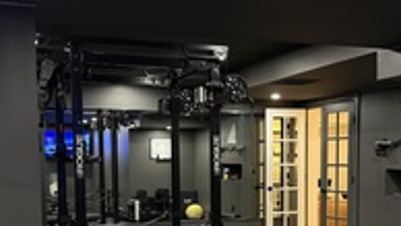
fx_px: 574
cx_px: 227
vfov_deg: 21.8
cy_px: 193
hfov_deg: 38.4
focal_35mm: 54
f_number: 1.78
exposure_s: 1/60
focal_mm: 6.76
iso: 400
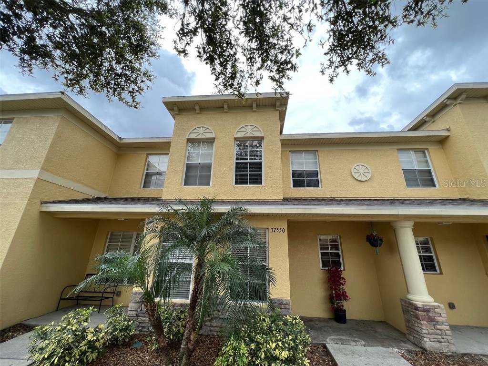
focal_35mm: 13
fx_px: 183
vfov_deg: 89.9
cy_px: 183
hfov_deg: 106.2
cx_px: 244
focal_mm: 1.57
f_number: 1.8
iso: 32
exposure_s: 1/380
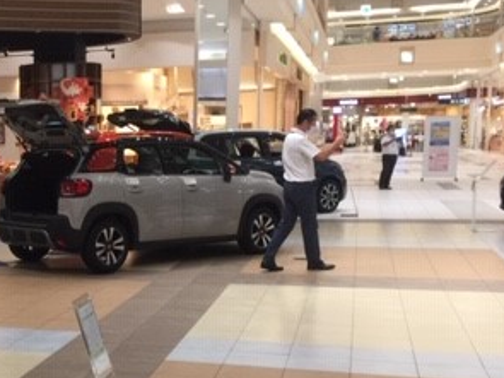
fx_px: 917
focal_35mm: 63
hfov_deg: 28.5
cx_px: -22
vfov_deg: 23.0
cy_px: 286
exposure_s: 1/30
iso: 50
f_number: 2.2
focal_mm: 4.15
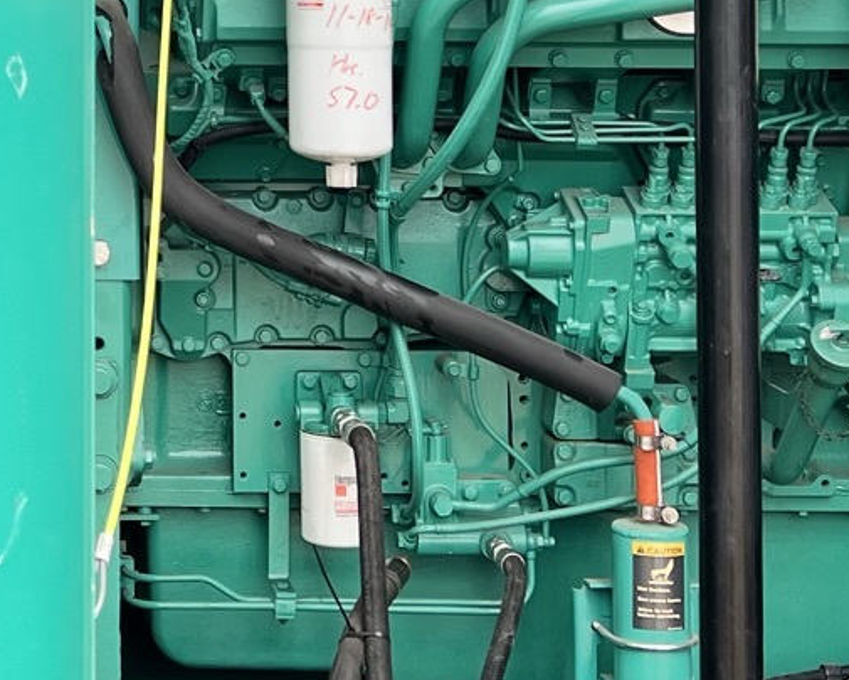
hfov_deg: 17.9
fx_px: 2588
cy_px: -165
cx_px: -99
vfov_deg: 14.4
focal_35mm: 103
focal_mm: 5.7
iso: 40
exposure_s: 1/291
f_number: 1.5
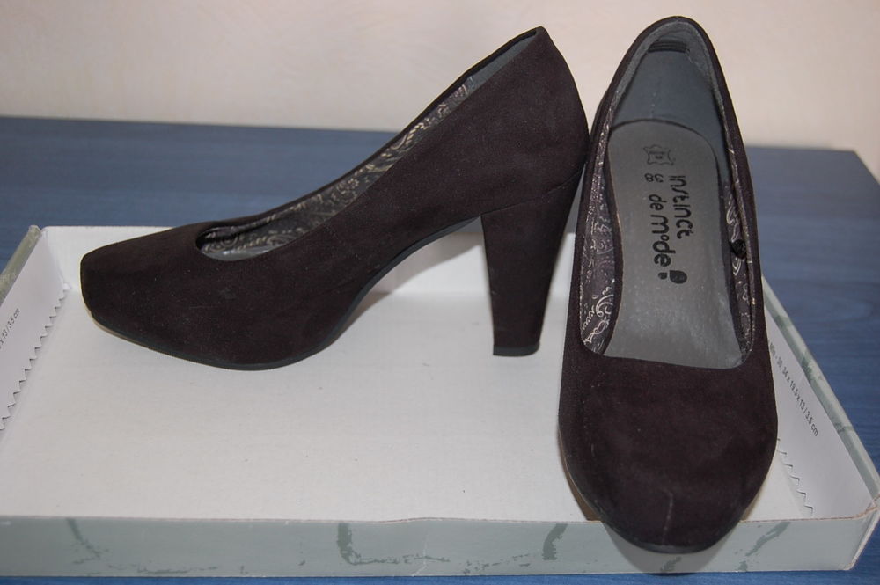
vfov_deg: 28.9
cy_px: 292
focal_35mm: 46
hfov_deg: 42.4
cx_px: 440
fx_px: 1136
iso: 400
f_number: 4.5
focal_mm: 31
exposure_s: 1/60
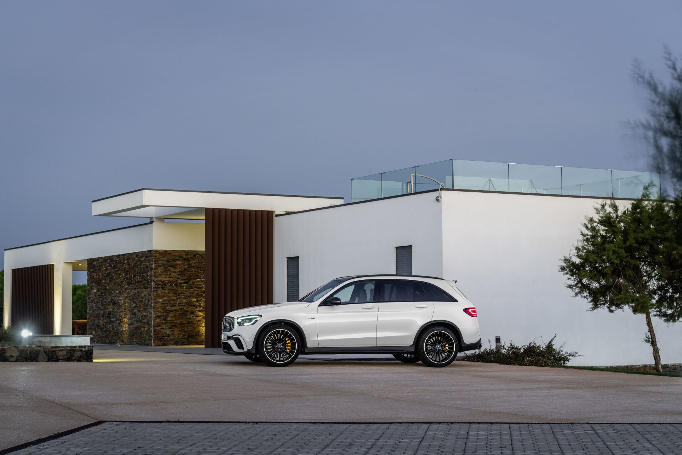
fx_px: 1326
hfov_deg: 28.8
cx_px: 341
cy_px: 228
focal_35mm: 70
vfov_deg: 19.5
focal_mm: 70
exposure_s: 1/1.67
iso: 200
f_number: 11
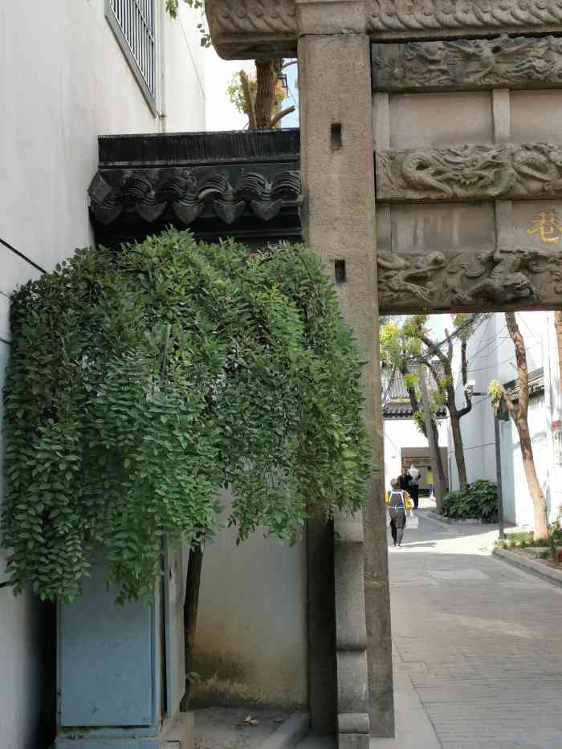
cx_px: 281
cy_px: 374
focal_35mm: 48
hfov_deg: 30.3
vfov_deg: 39.7
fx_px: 1039
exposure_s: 1/1111
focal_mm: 5.58
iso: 50
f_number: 1.8
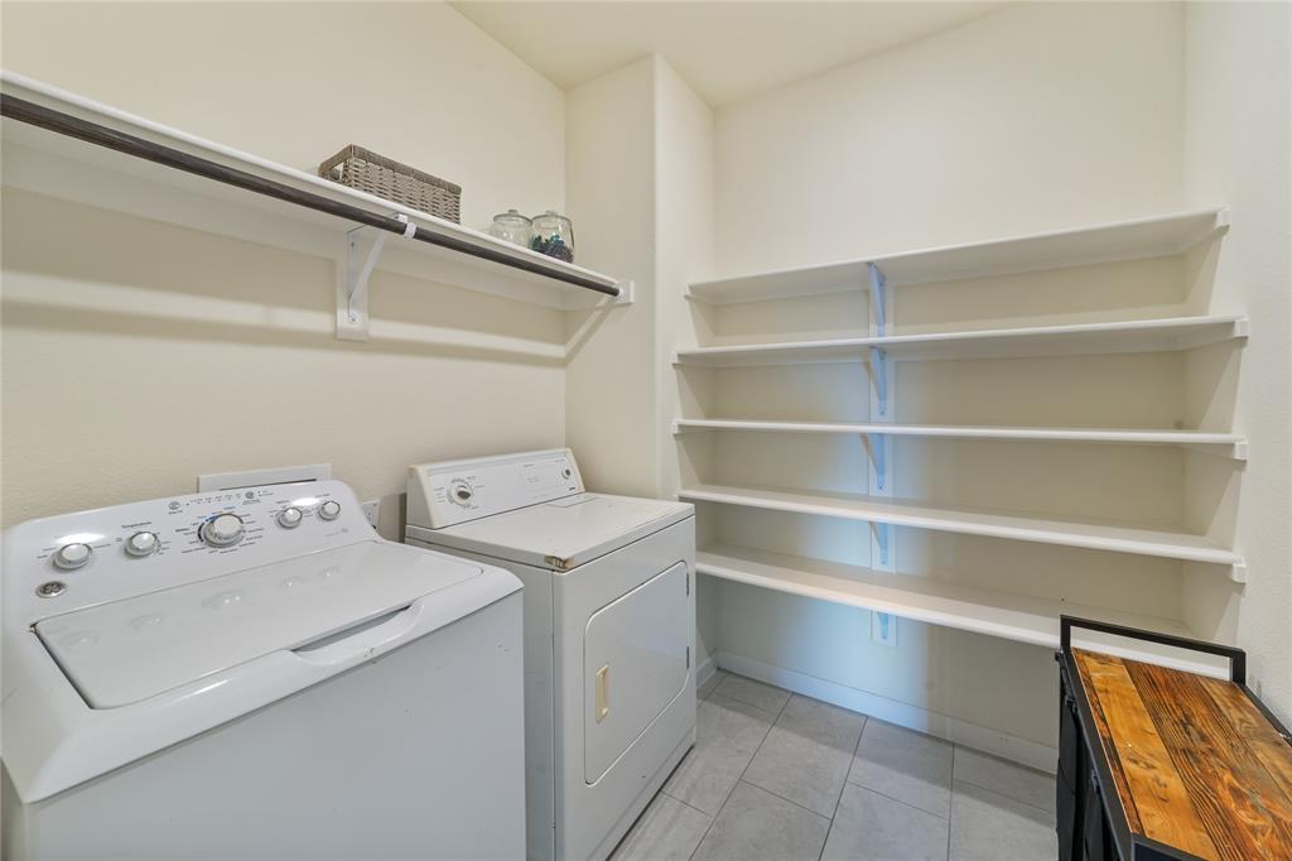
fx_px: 466
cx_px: 646
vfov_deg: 85.4
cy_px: 430
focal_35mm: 13
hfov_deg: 108.3
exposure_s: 1/1.67
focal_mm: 13
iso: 100
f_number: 11
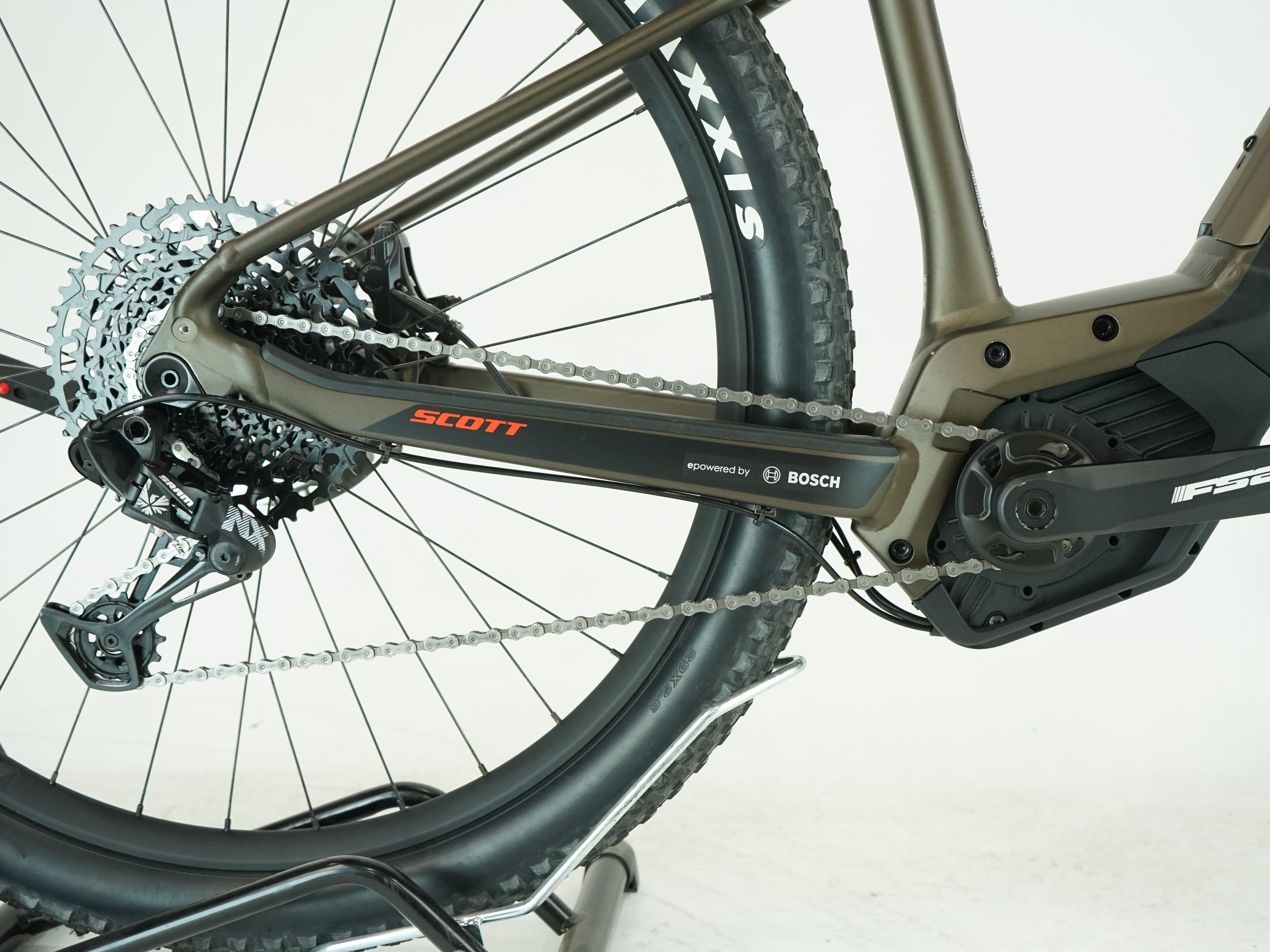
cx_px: 720
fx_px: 1504
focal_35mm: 41
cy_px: 467
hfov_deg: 45.7
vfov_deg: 35.1
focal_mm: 37
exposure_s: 1/200
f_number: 5.6
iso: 1600
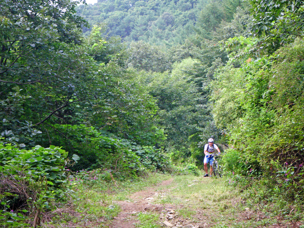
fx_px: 826
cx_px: 152
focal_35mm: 94
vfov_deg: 15.7
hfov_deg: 20.9
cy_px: 114
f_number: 5
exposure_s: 1/125
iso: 400
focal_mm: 16.7
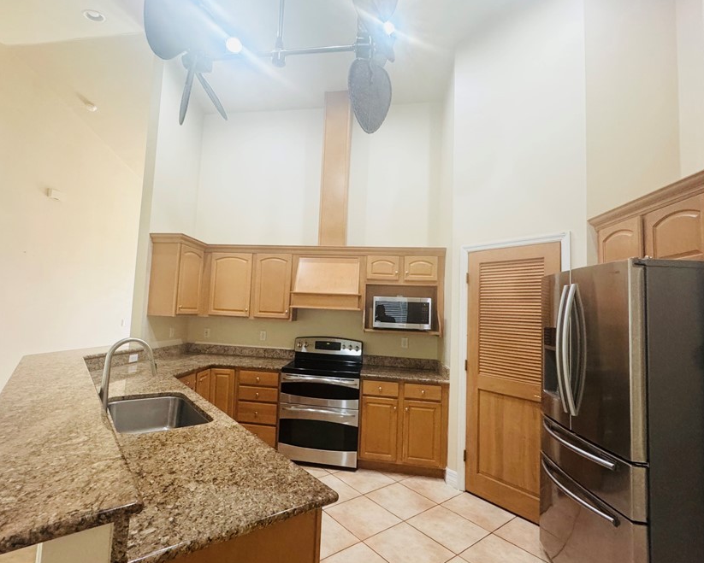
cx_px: 313
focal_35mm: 17
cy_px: 284
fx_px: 354
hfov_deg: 89.3
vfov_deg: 77.0
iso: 320
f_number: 2.2
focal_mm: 2.22
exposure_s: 1/60
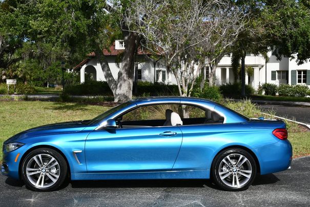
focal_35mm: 55
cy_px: 104
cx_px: 148
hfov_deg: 36.2
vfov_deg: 24.7
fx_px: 474
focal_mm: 26
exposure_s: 1/320
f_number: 9
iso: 100
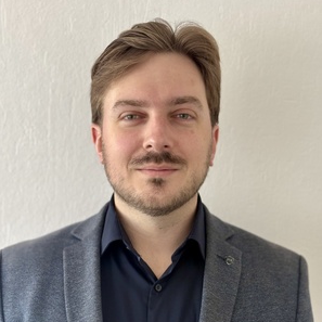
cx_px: 160
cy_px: 204
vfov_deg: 27.6
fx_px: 652
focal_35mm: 62
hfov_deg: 27.7
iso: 50
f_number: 1.6
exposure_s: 1/50
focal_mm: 5.96
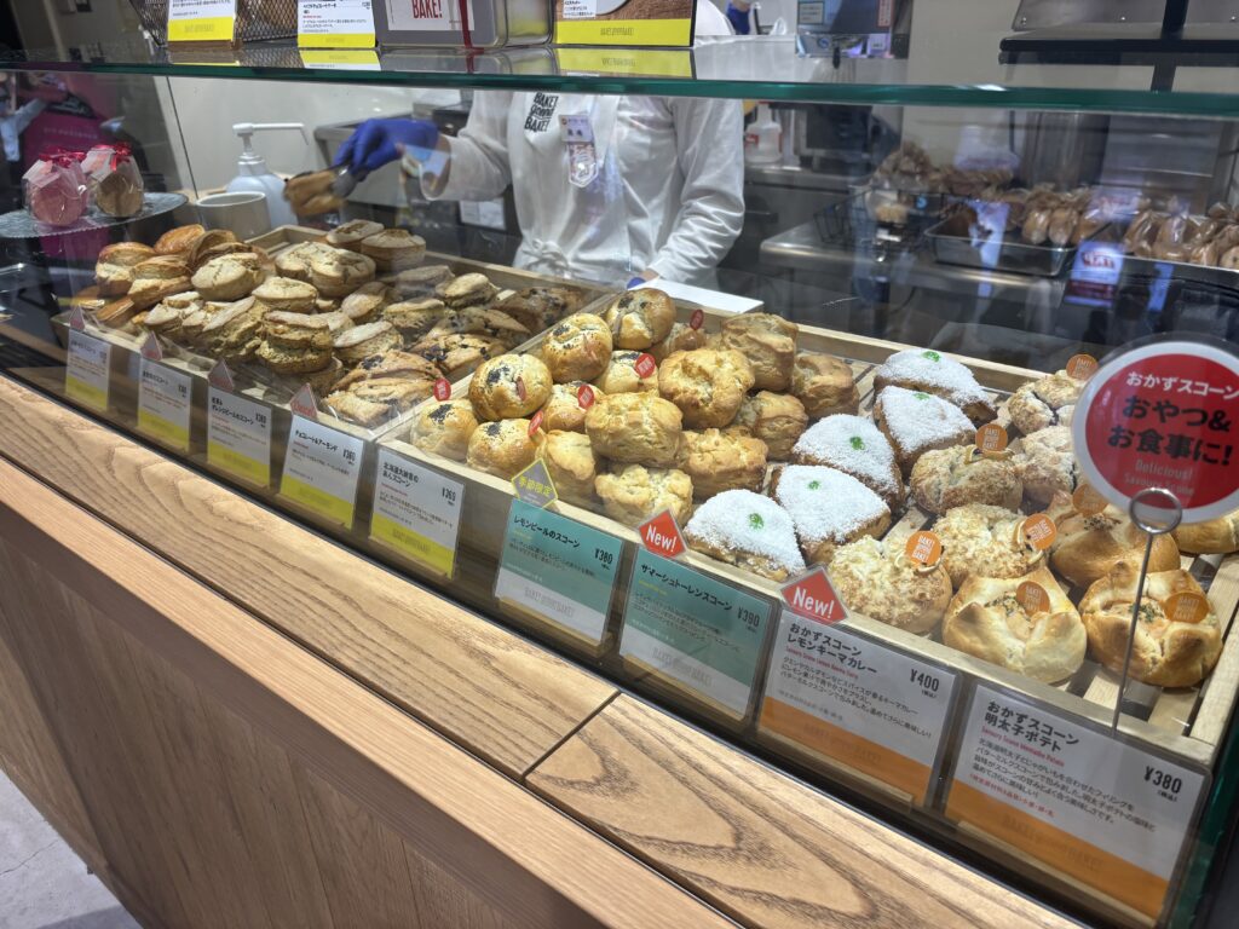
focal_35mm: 26
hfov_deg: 67.3
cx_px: 620
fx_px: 931
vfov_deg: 53.1
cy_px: 464
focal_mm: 5.96
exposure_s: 1/100
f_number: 1.6
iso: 50
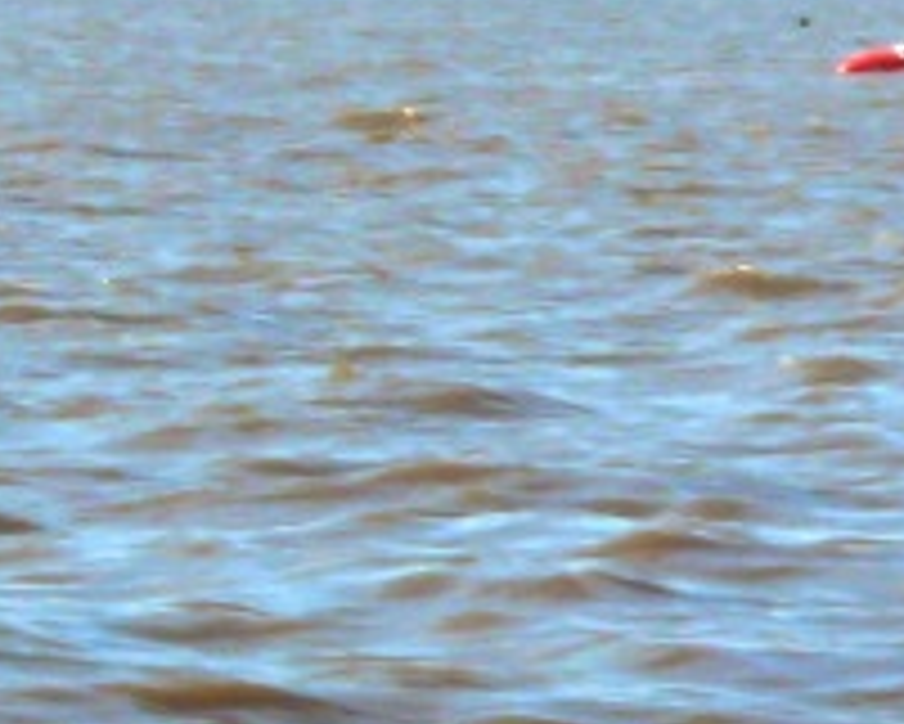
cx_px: 1138
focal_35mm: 732
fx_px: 19594
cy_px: 396
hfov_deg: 2.6
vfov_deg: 2.1
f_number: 6.5
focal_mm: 20
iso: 160
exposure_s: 1/320
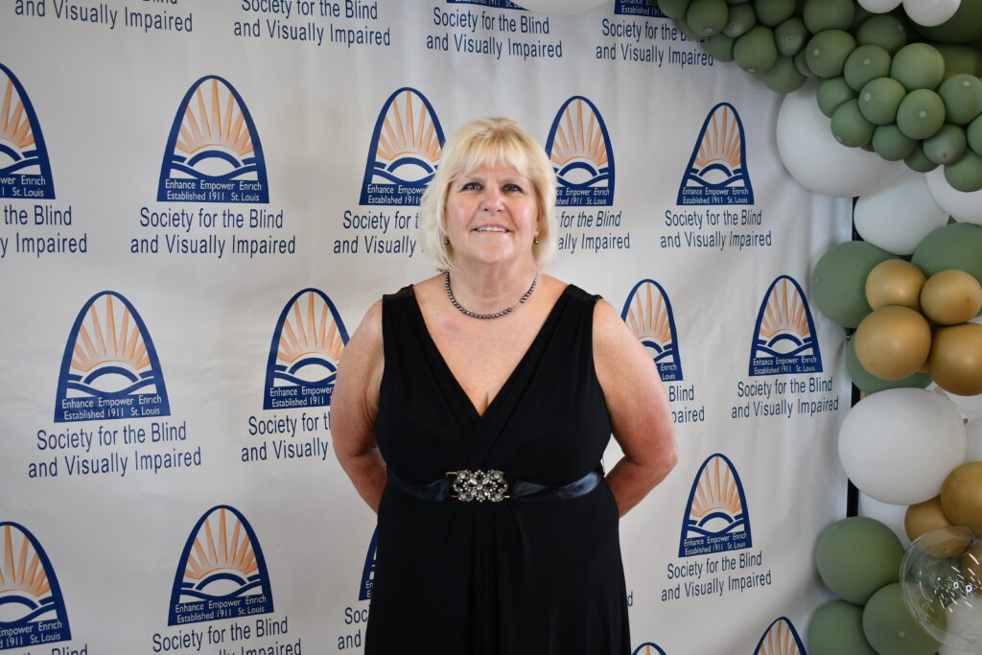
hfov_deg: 51.9
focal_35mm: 37
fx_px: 1009
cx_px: 491
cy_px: 328
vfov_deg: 36.0
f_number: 4
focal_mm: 25
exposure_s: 1/125
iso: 800
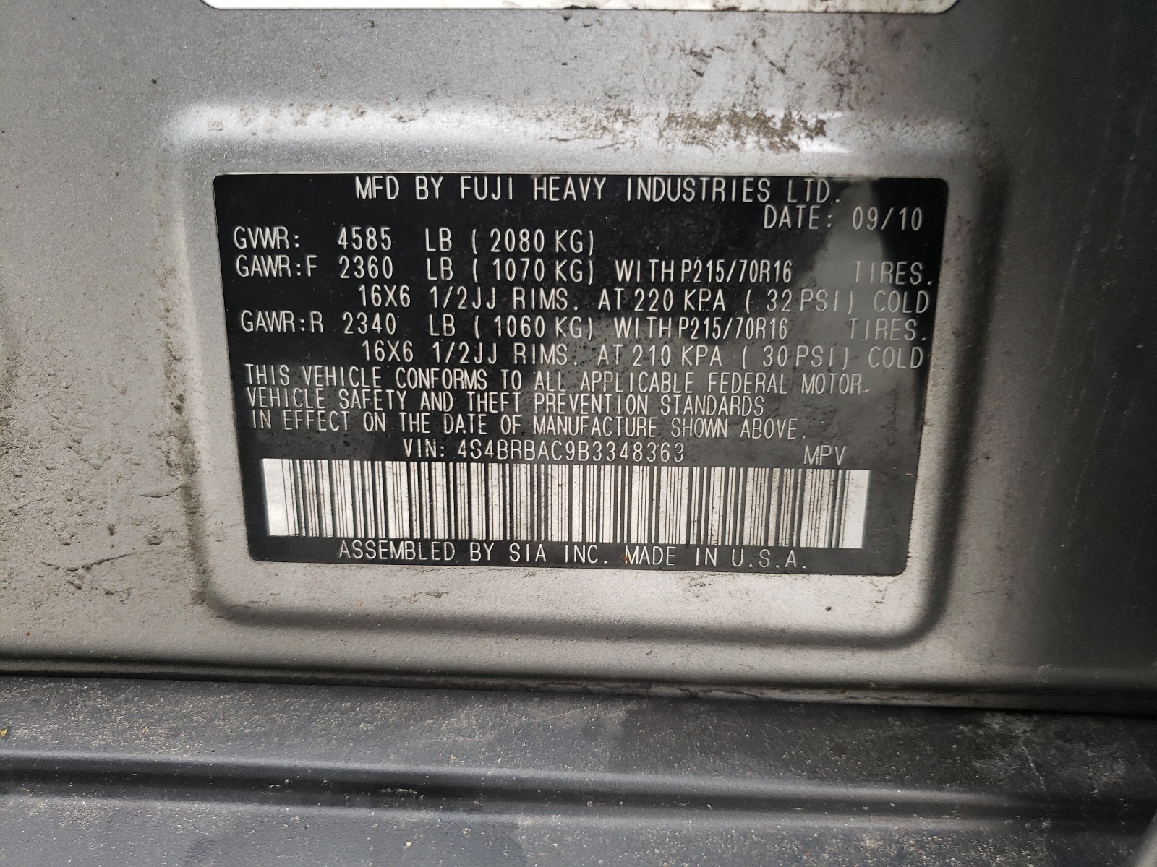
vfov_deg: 53.1
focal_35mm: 26
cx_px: 578
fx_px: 869
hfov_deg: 67.3
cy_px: 434
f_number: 1.5
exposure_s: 1/120
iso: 85
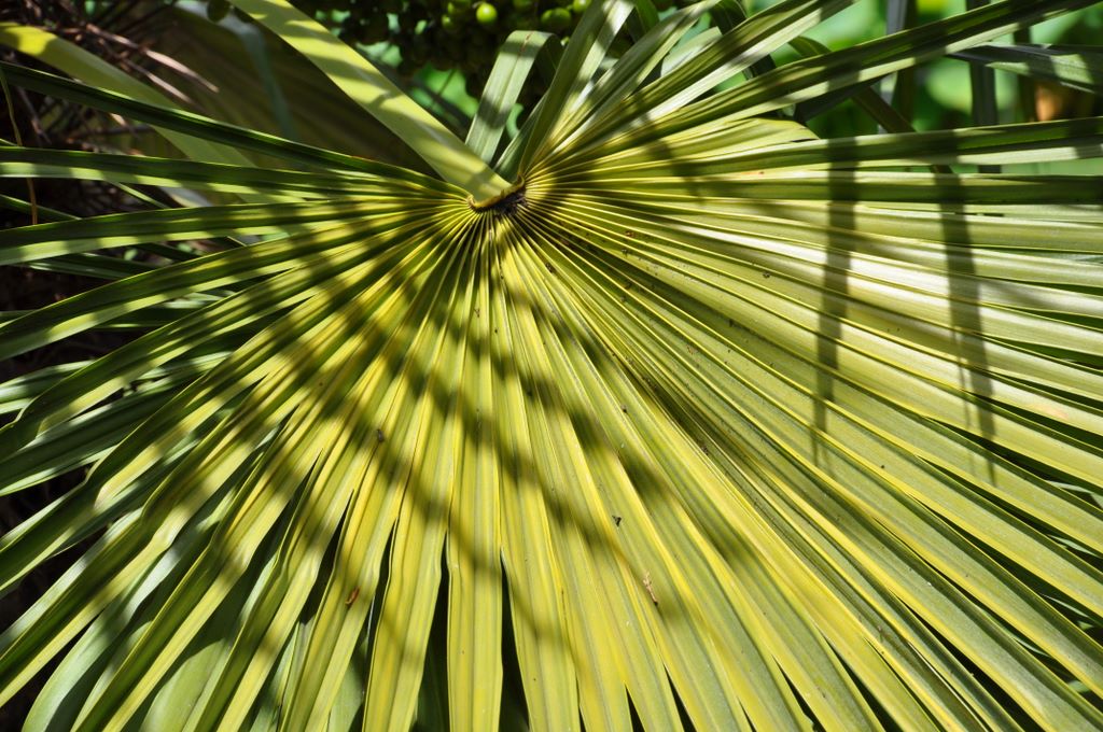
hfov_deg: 13.1
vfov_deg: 8.7
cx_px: 552
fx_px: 4819
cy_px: 366
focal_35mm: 158
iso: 200
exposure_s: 1/320
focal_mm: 105
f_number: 9
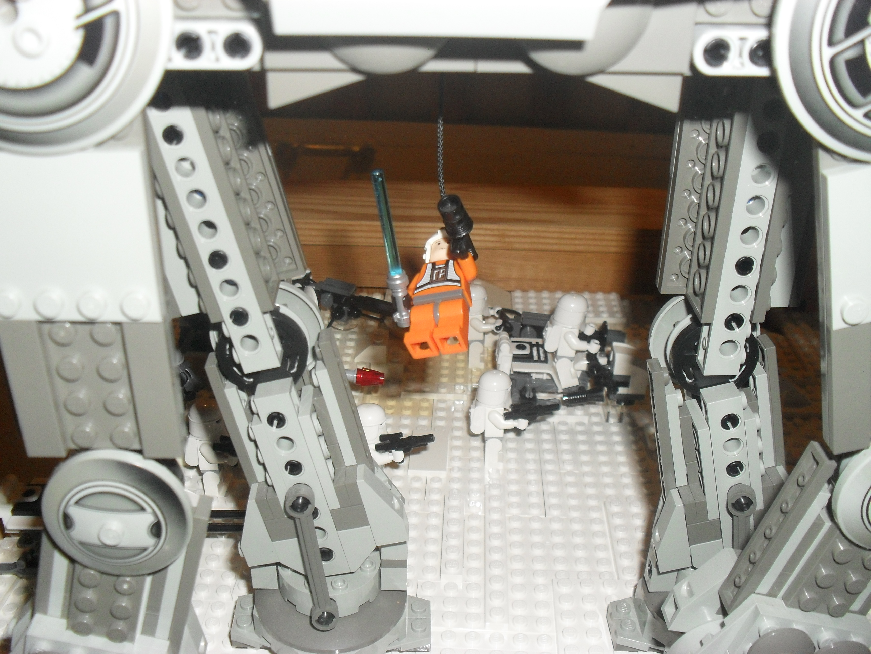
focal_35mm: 35
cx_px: 436
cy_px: 327
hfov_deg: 52.6
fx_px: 881
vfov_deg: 40.7
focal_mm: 6.3
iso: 200
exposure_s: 1/45
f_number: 3.2
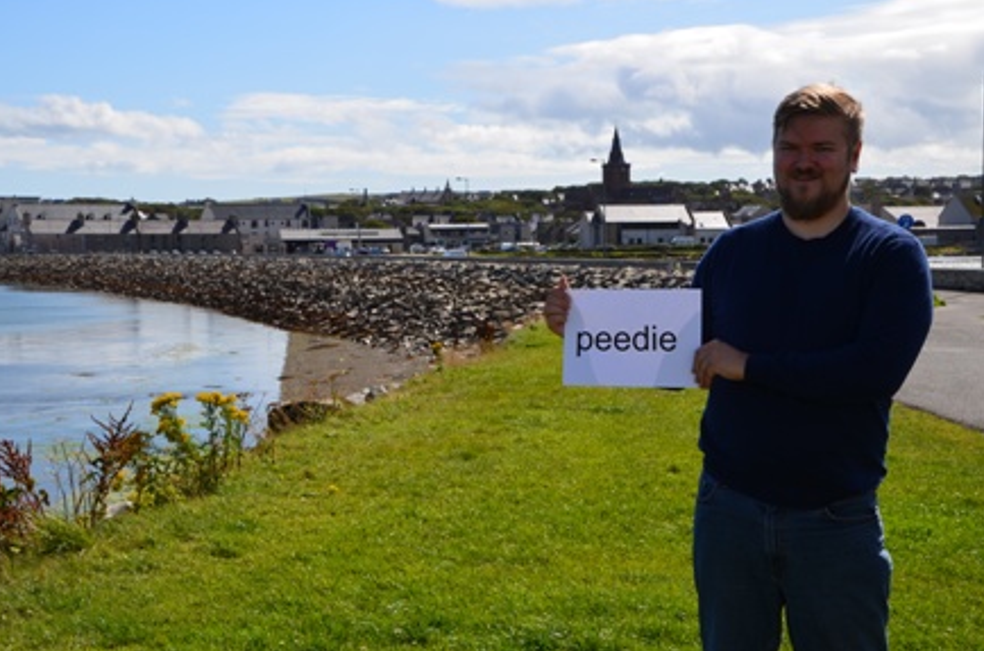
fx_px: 1690
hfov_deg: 32.5
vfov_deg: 21.8
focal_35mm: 62
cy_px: 316
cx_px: 481
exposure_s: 1/160
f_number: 11
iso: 100
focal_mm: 40
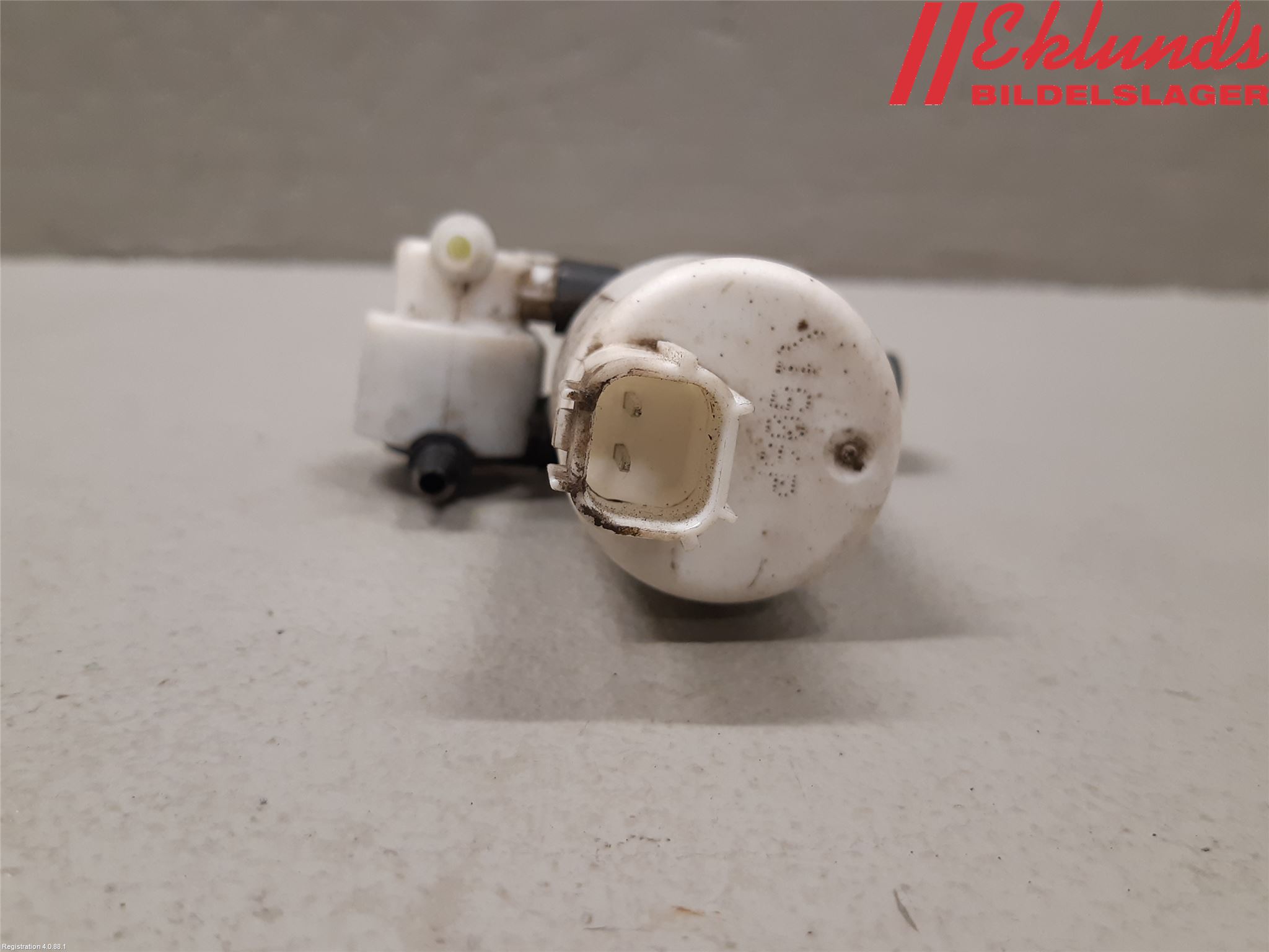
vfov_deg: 53.1
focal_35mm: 26
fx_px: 953
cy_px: 476
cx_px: 634
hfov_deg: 67.3
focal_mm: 3.93
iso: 125
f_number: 1.7
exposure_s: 1/50
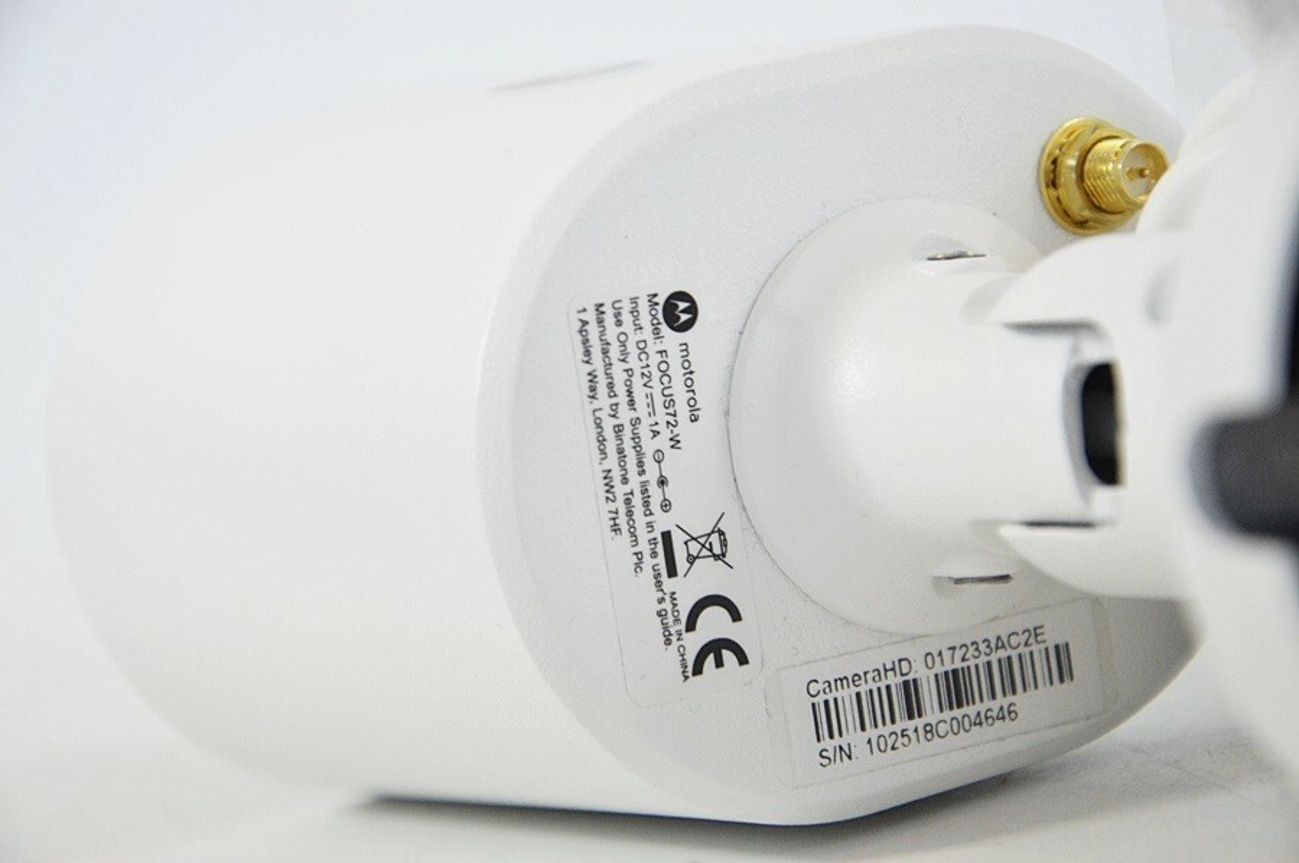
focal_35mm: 158
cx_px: 650
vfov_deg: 8.7
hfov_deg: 13.1
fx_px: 5677
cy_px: 432
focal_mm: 105
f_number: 7.1
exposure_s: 1/200
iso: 1600
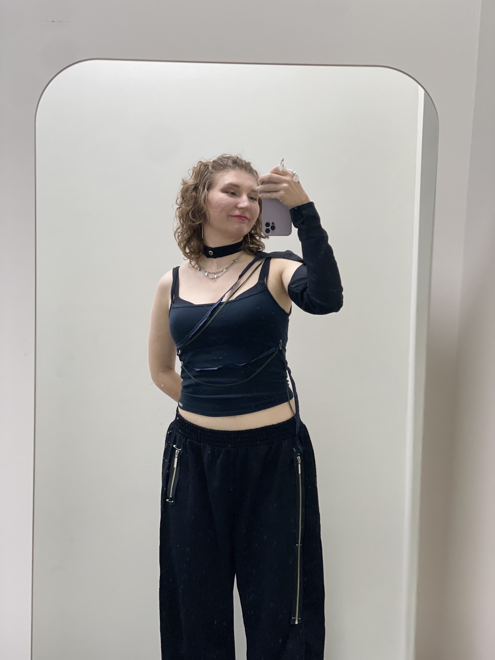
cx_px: 248
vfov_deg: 36.8
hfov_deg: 28.0
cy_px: 330
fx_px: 991
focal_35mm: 52
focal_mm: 6
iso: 160
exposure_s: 1/100
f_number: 2
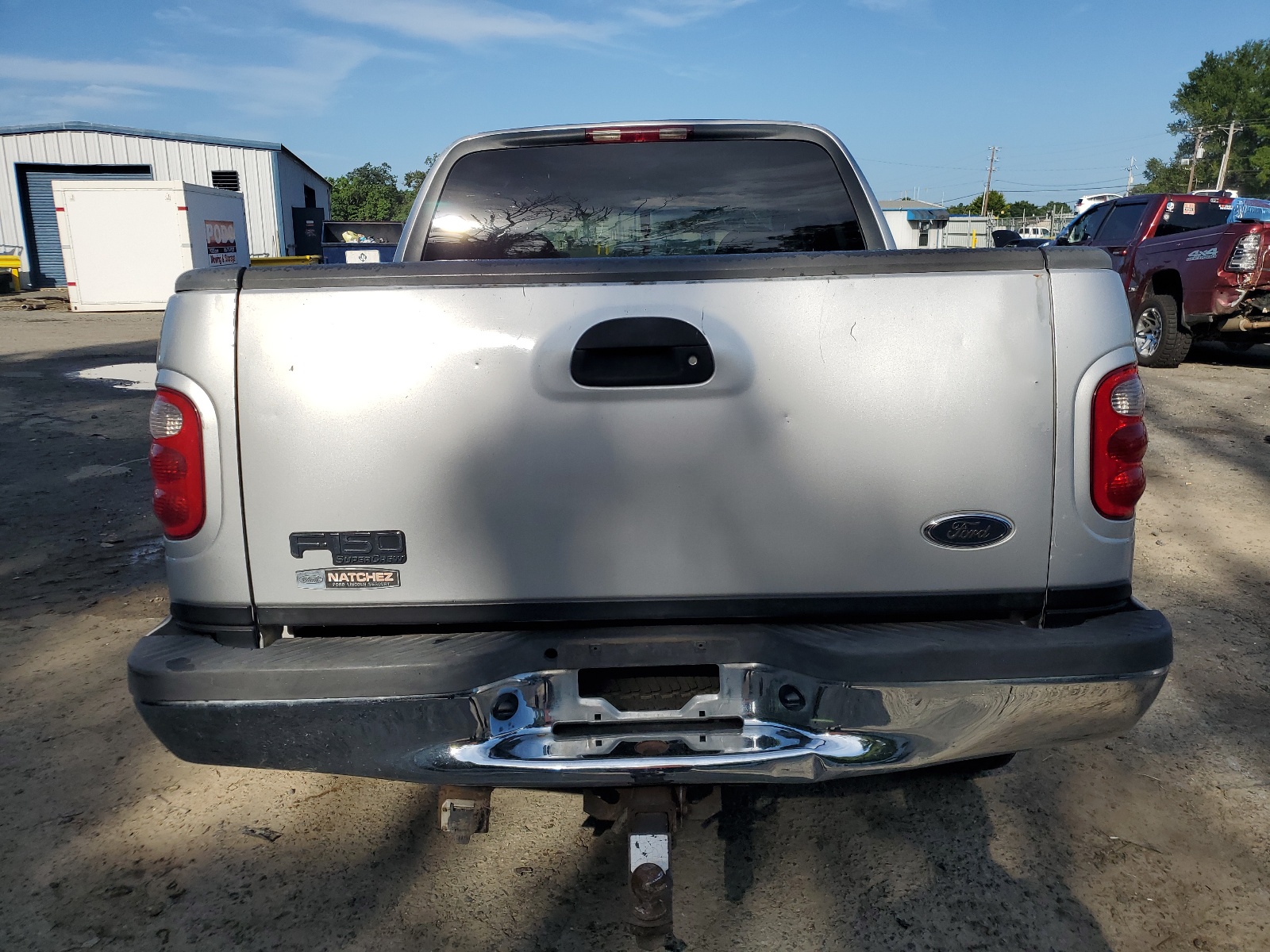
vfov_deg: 53.1
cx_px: 635
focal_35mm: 26
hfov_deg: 67.3
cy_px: 476
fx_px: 954
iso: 50
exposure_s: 1/5000
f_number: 1.5
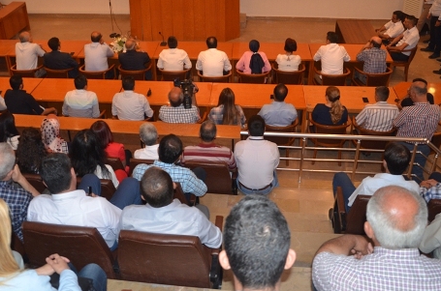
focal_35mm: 38
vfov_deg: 34.5
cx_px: 200
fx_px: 464
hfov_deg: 50.7
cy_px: 90
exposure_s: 1/60
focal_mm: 18
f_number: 3.5
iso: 800
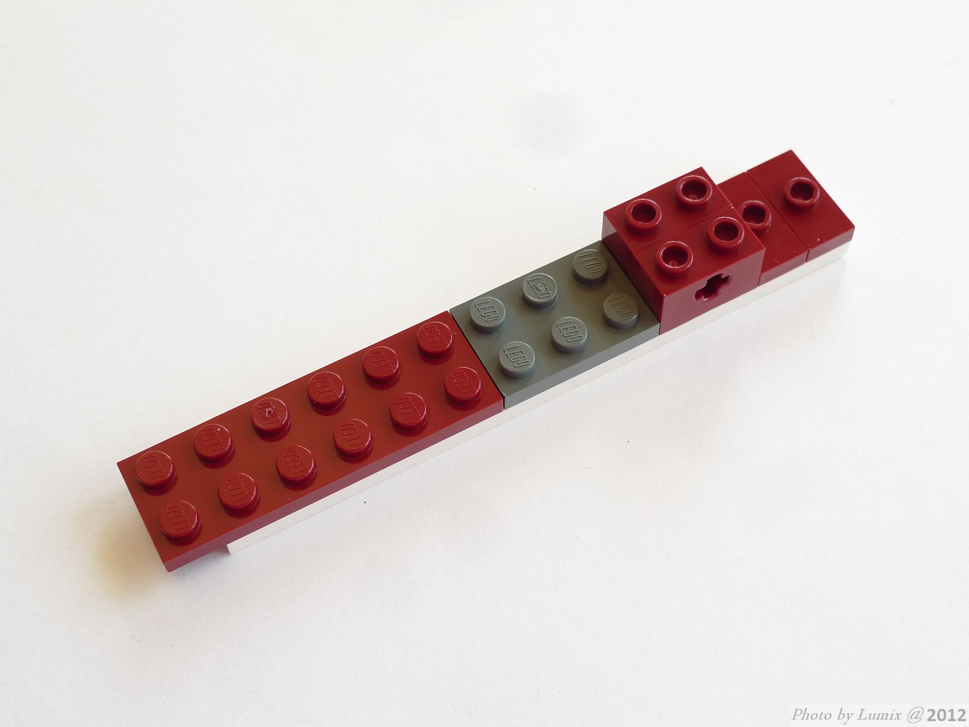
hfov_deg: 36.8
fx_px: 1456
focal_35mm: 52
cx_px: 484
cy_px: 364
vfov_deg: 28.0
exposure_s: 1/25
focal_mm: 11.1
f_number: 3.5
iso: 80
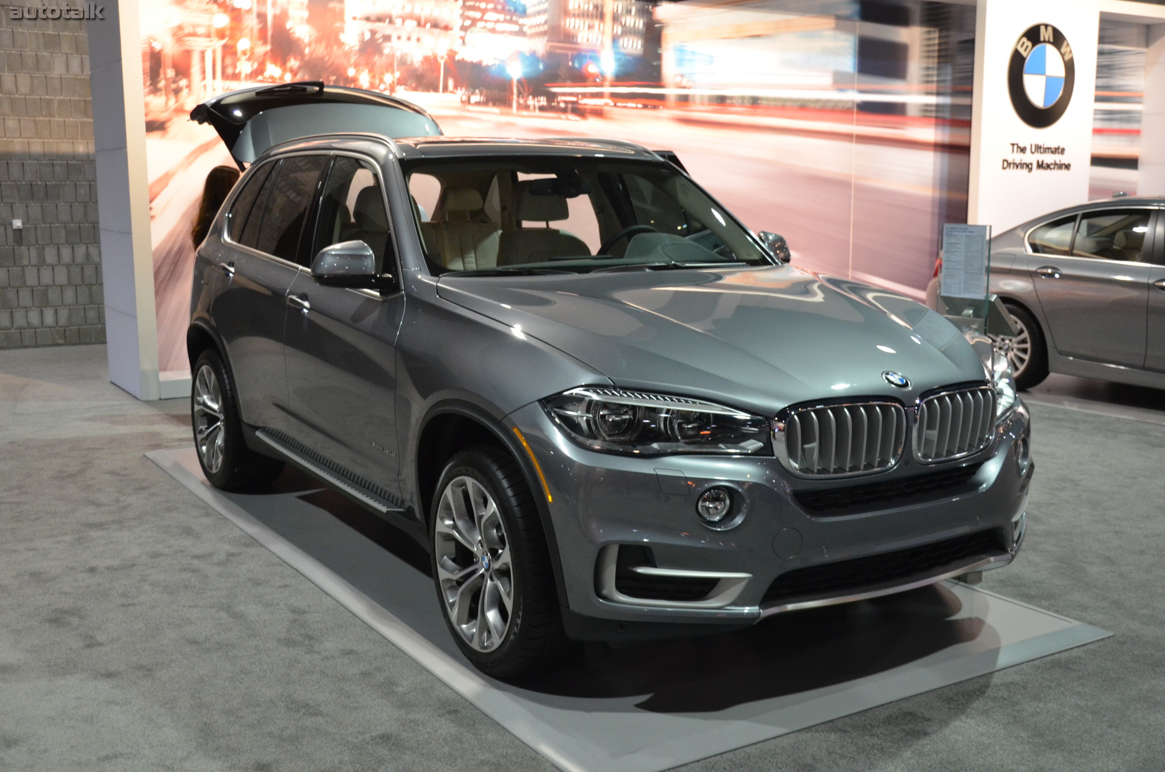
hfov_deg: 49.6
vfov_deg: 34.1
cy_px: 386
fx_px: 1260
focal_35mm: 39
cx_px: 582
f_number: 3.8
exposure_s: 1/60
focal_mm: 26
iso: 1600
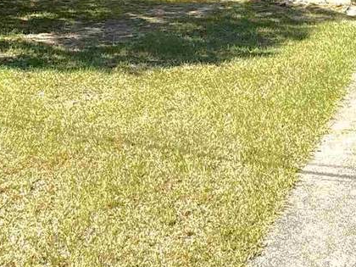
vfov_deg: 21.2
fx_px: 627
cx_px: 207
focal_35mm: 61
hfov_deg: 31.6
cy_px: -103
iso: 40
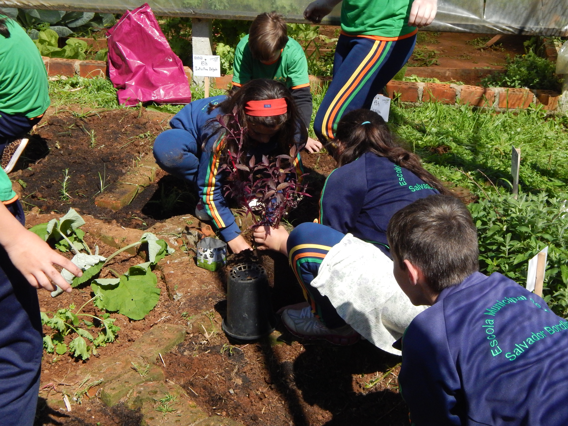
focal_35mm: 55
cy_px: 213
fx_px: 902
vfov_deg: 26.6
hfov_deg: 34.9
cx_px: 284
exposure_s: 1/800
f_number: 7.6
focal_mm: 9.7
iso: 400
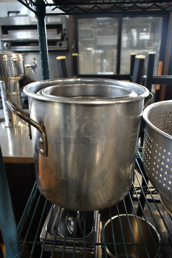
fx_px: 193
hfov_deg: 48.0
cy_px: 129
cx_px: 86
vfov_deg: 67.3
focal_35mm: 27
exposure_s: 1/30
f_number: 3.5
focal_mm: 18
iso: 640
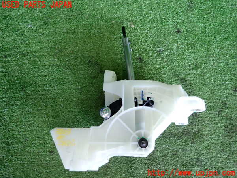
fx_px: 171
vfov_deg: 54.9
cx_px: 118
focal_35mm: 25
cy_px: 89
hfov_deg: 69.4
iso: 200
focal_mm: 4.5
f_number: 2
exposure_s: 1/50
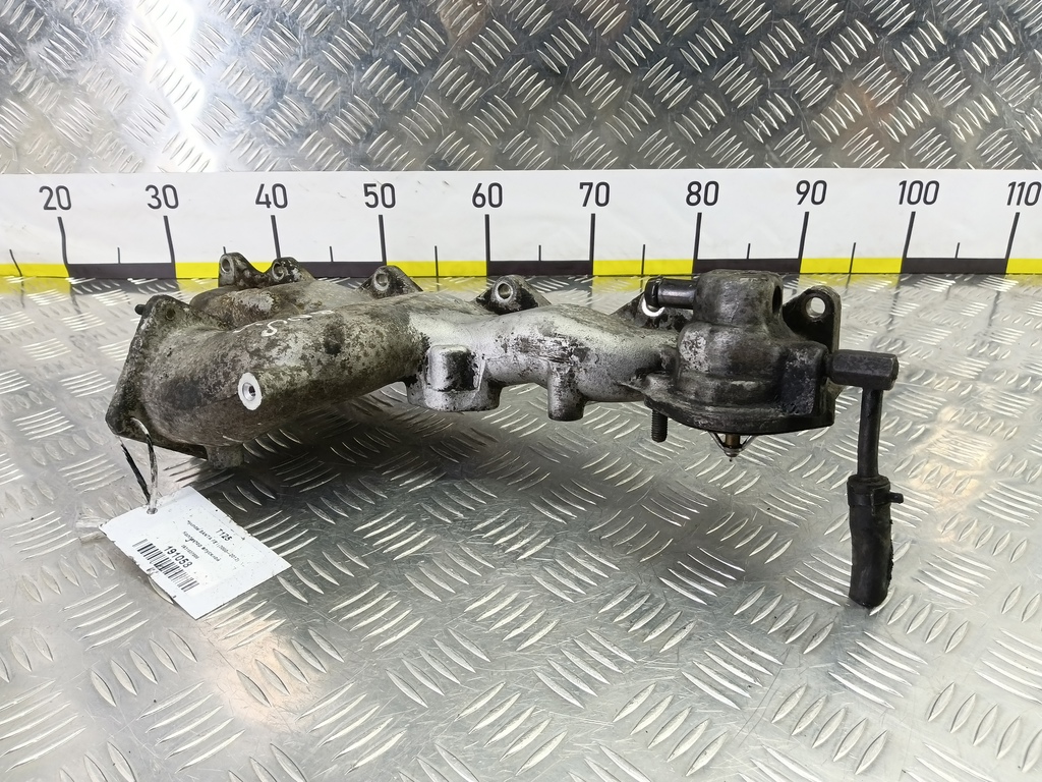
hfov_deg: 73.9
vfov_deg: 58.9
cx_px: 521
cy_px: 391
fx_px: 692
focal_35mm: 23
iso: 164
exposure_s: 1/50
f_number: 1.6
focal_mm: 4.11
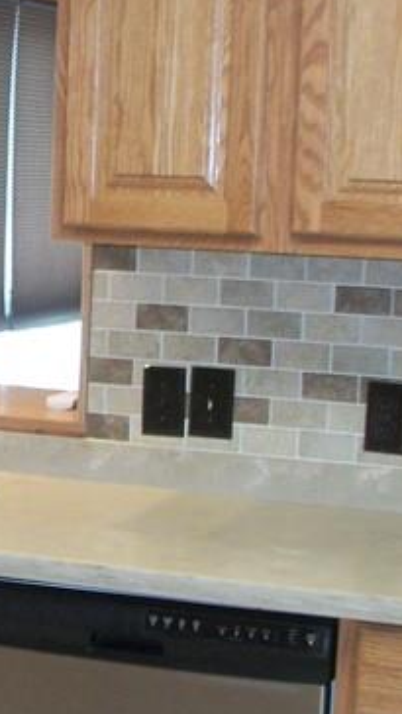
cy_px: 390
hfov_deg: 12.0
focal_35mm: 98
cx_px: -106
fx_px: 1855
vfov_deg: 21.8
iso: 160
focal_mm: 5.7
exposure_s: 1/30
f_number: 2.9
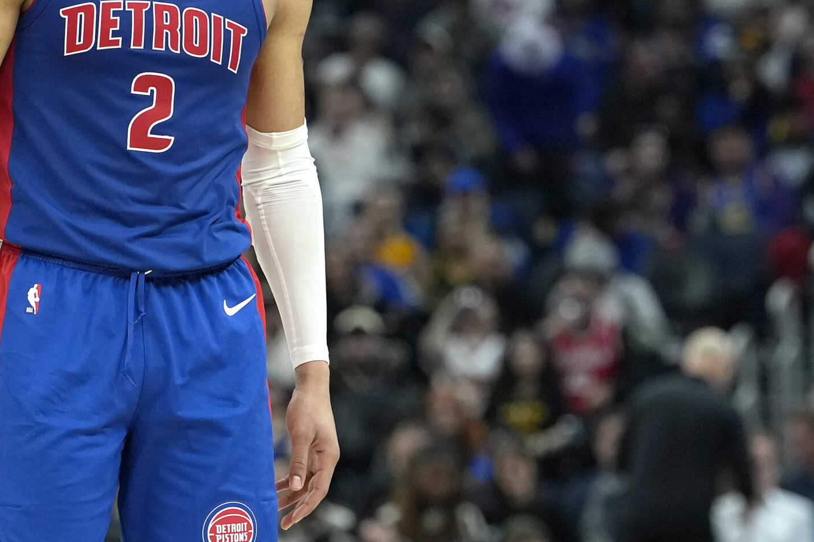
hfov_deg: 6.1
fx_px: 7619
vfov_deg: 4.1
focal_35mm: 337
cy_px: 100
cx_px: 150
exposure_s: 1/1600
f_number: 2.8
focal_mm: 125
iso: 2000
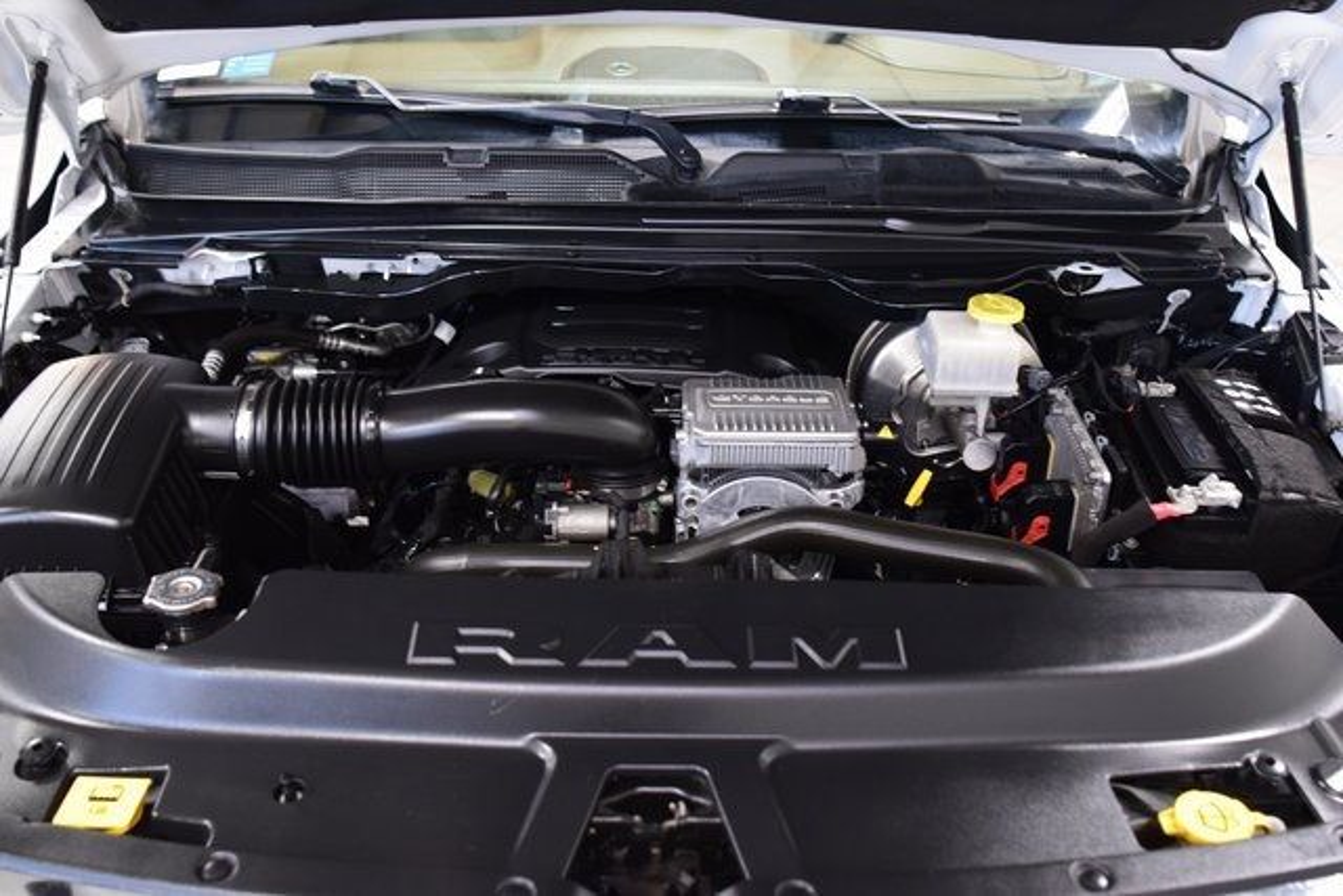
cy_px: 448
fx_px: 1343
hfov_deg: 53.1
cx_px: 672
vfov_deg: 36.9
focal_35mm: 36
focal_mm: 24
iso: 1600
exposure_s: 1/60
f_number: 2.8
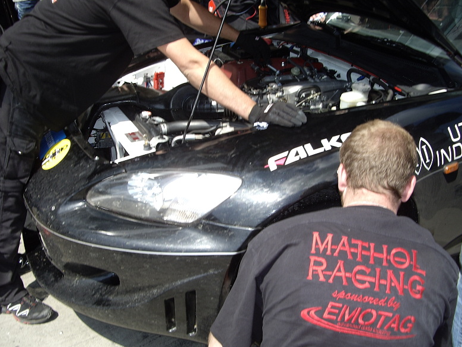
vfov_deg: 36.8
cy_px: 176
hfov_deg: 47.8
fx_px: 521
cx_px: 228
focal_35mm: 39
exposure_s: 1/400
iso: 50
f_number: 2.8
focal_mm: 7.9
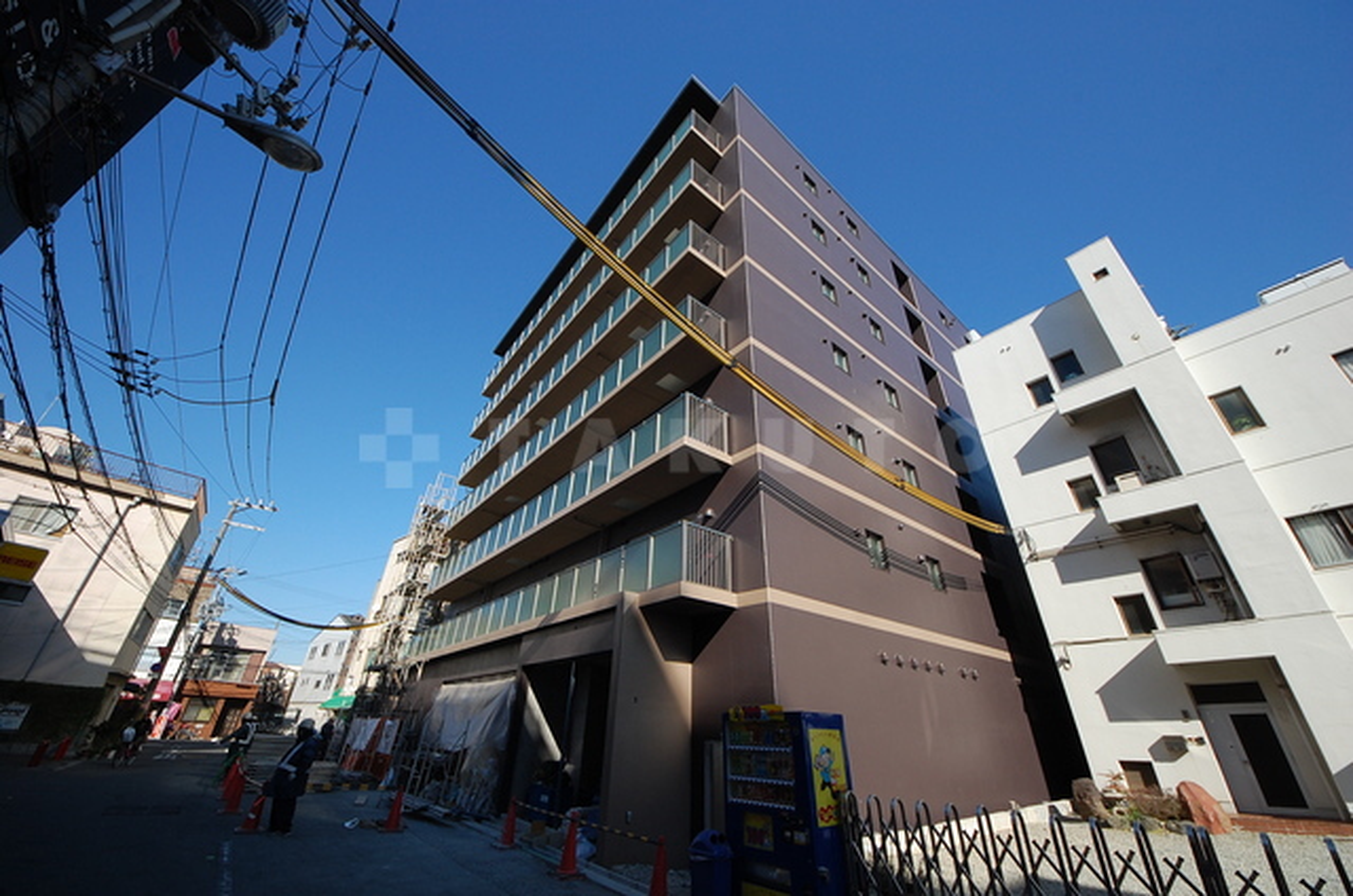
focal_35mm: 12
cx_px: 676
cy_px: 448
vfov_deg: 89.8
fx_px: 450
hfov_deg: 112.7
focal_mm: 8
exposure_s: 1/250
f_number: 10
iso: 280
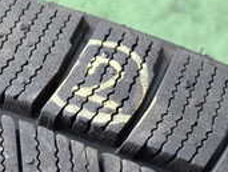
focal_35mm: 112
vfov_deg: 12.9
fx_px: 739
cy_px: 205
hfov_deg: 17.2
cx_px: 9
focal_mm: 5.79
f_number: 2.4
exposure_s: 1/125
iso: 125
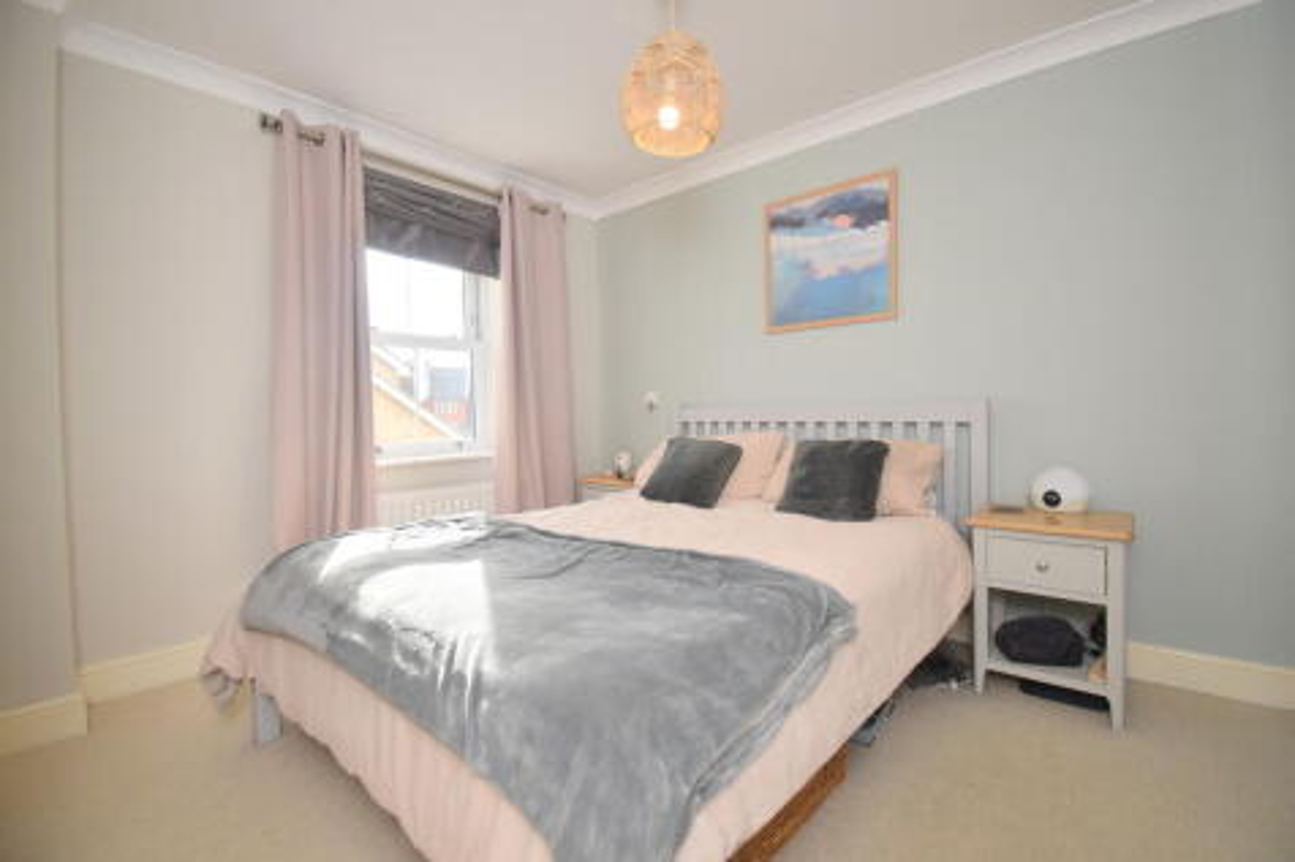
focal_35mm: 15
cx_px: 648
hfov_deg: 100.4
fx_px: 539
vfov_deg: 77.3
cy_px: 431
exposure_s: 1/200
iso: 200
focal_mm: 10
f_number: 5
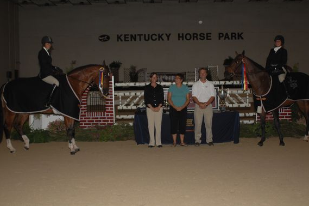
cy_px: 92
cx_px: 165
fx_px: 463
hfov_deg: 36.9
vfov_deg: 25.0
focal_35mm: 54
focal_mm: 32
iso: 200
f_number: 3.5
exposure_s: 1/125
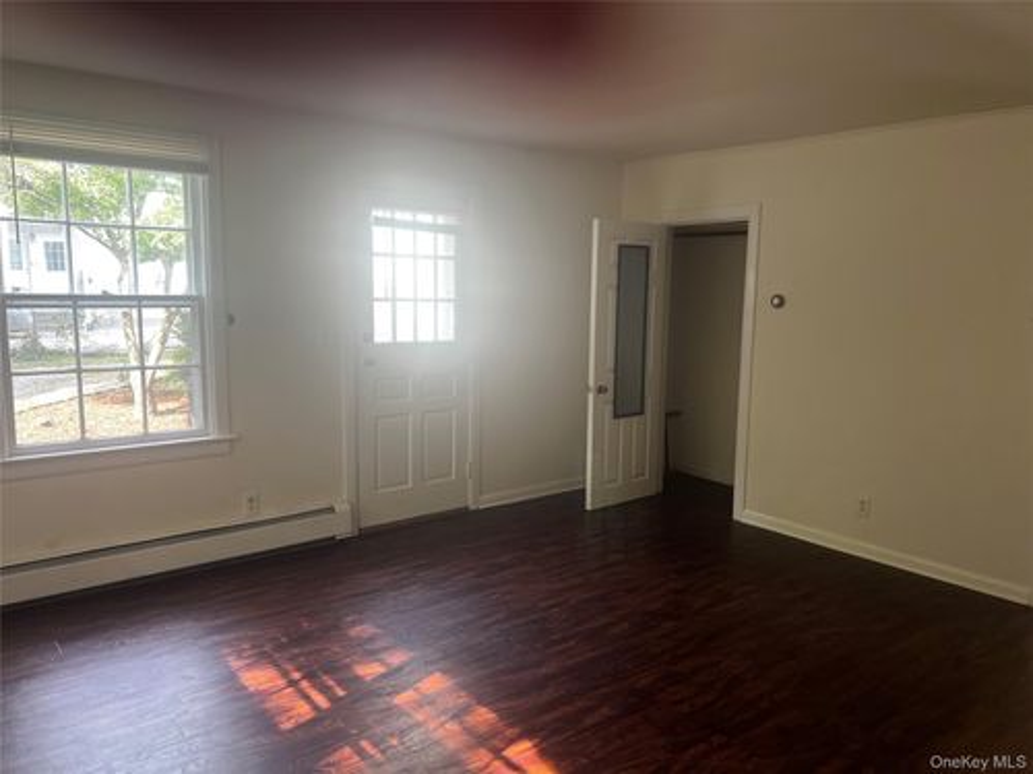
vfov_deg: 53.1
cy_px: 387
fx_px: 776
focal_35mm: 26
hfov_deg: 67.3
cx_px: 516
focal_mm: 5.7
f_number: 1.5
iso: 125
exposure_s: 1/120
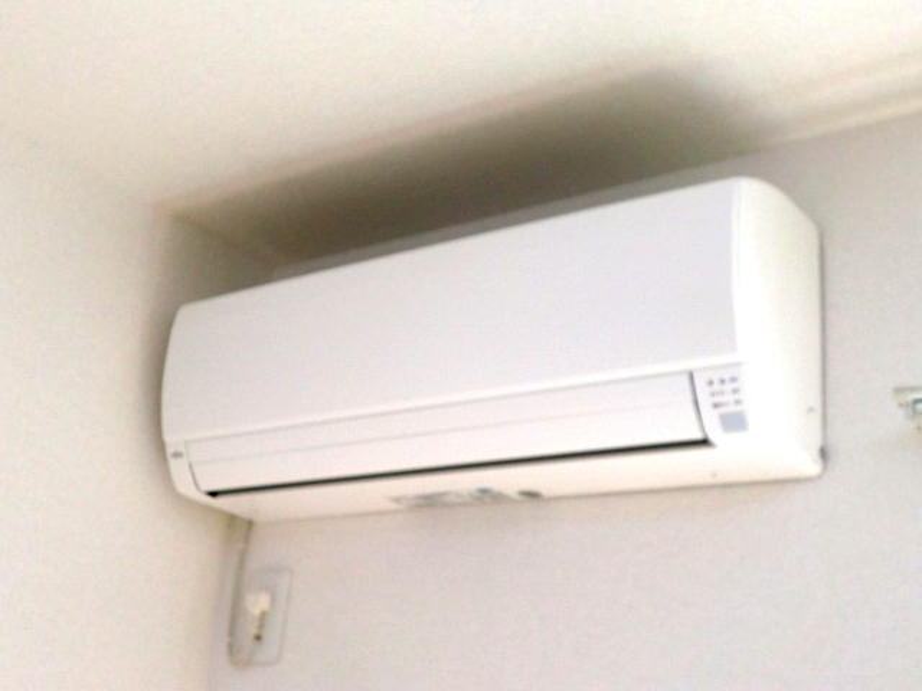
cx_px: 461
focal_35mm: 45
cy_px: 346
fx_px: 1199
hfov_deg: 42.1
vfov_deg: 32.2
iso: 100
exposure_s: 1/60
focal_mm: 8.2
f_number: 4.3
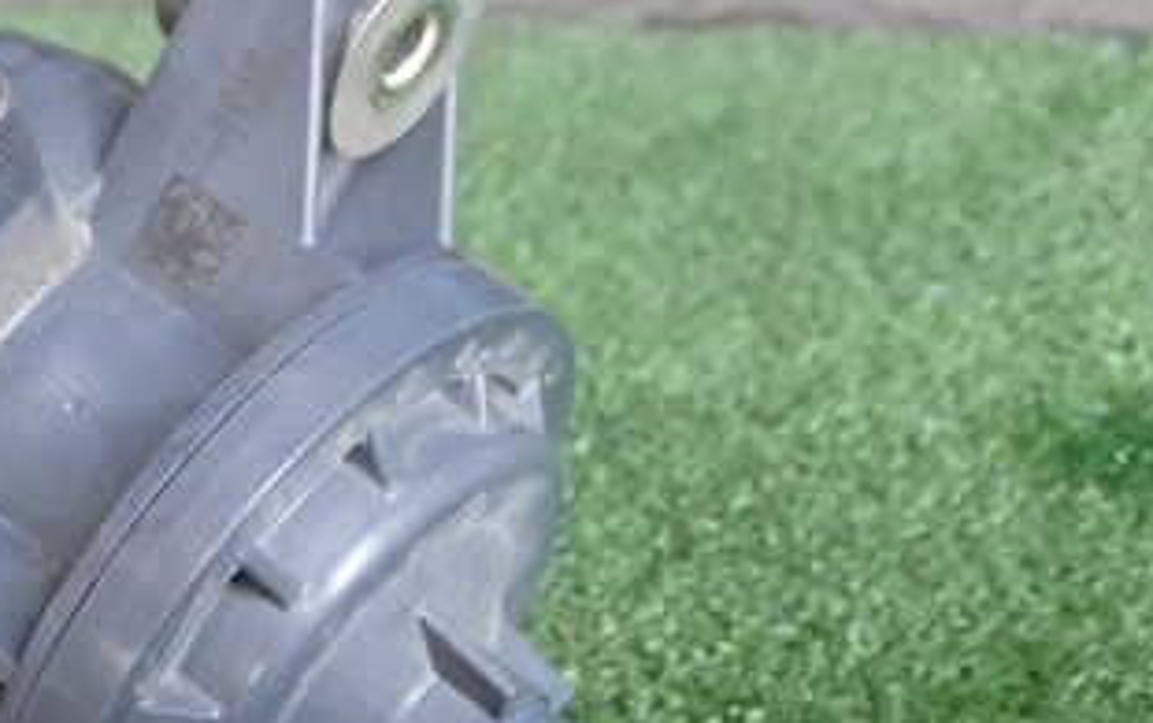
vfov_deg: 13.6
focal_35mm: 96
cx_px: 263
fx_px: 3019
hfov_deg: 21.4
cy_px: 586
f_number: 3.1
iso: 320
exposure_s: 1/50
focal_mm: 8.4
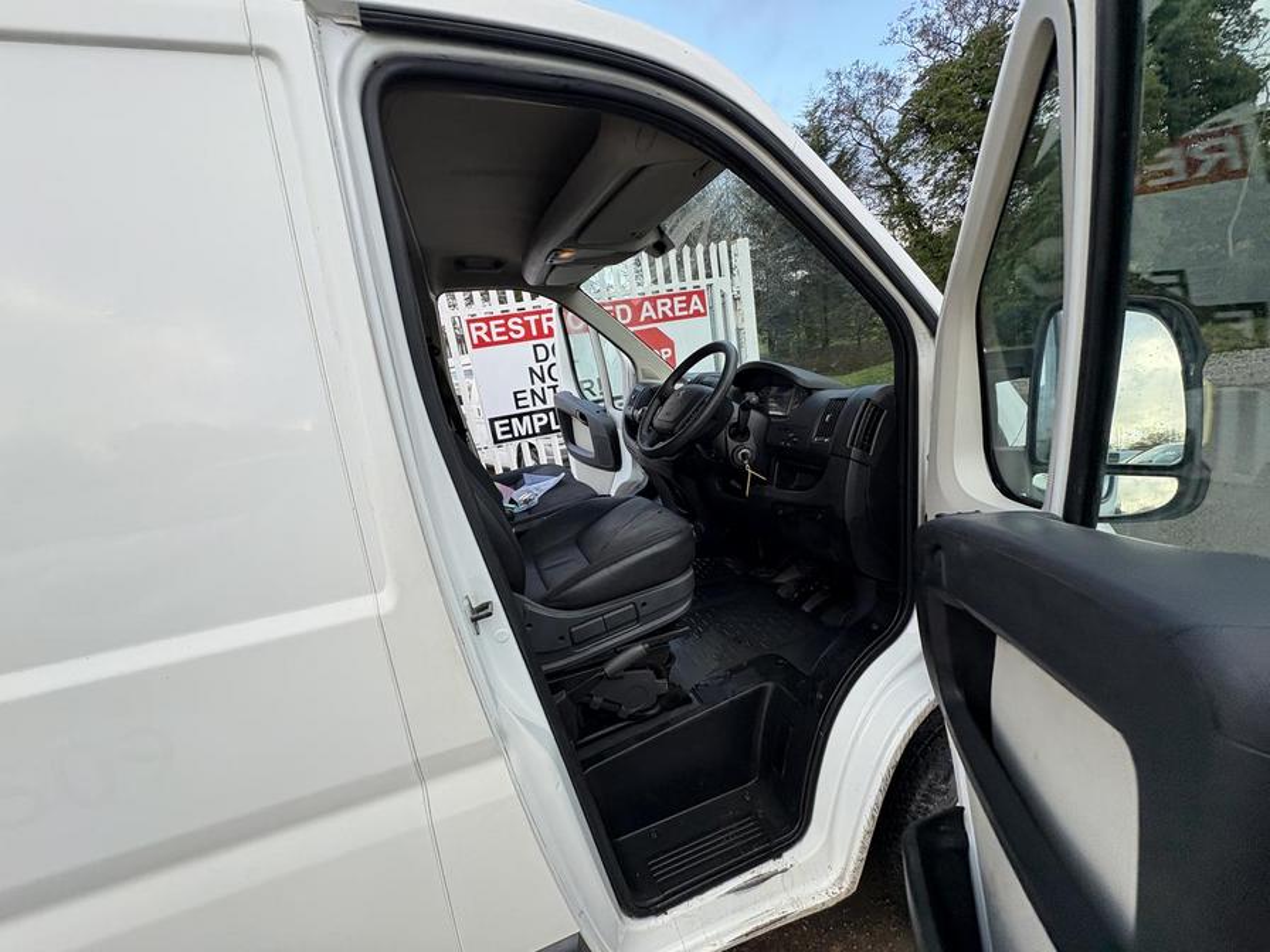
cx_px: 635
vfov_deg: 85.7
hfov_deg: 102.1
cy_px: 476
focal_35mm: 14
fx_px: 514
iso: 64
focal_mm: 2.22
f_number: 2.2
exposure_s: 1/107
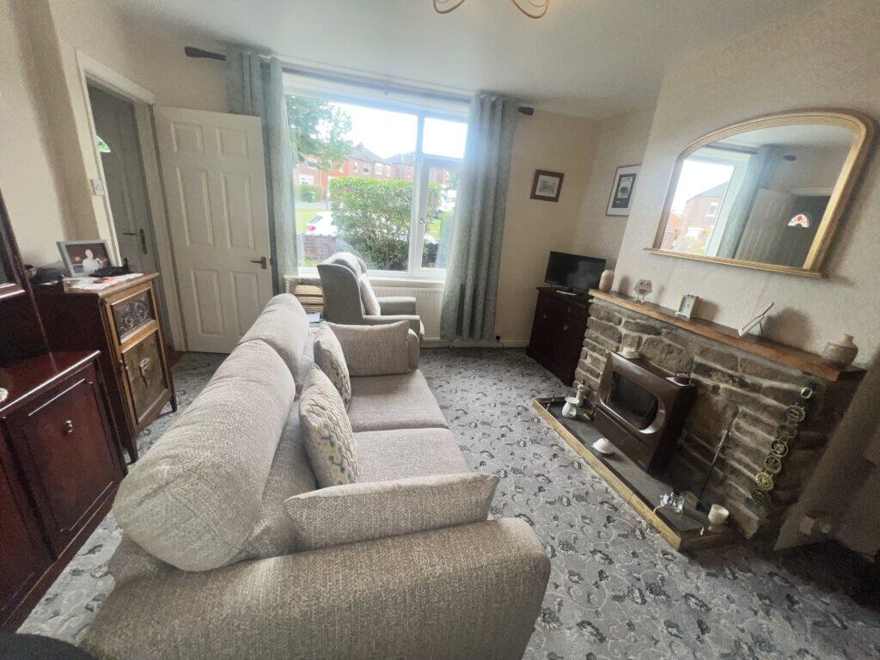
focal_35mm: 13
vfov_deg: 89.9
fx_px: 330
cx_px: 440
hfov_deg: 106.2
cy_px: 330
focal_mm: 1.57
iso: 32
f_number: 1.8
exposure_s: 1/122
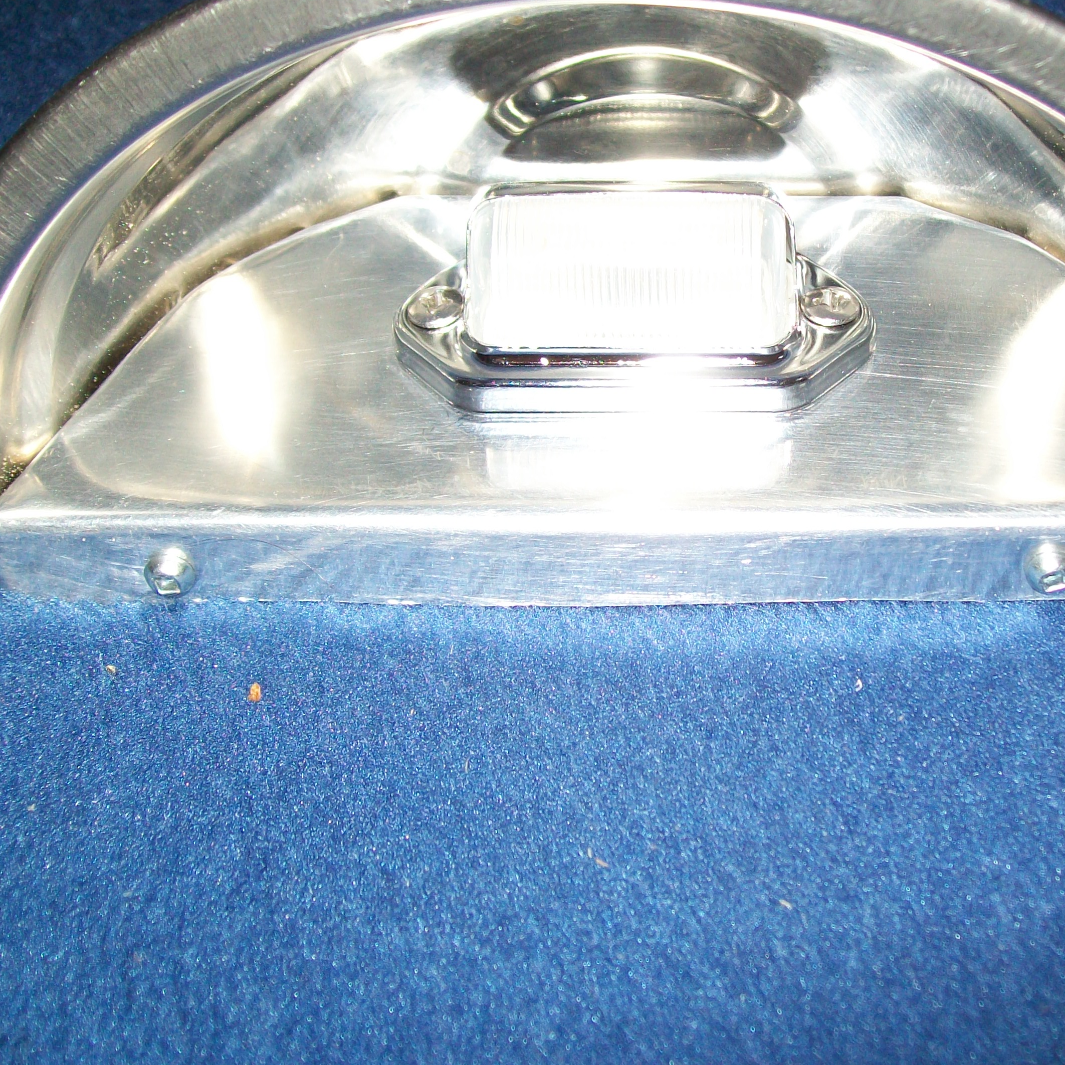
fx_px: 1810
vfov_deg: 32.7
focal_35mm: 52
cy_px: 437
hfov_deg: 32.7
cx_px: 654
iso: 64
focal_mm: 6
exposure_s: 1/60
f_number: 2.7
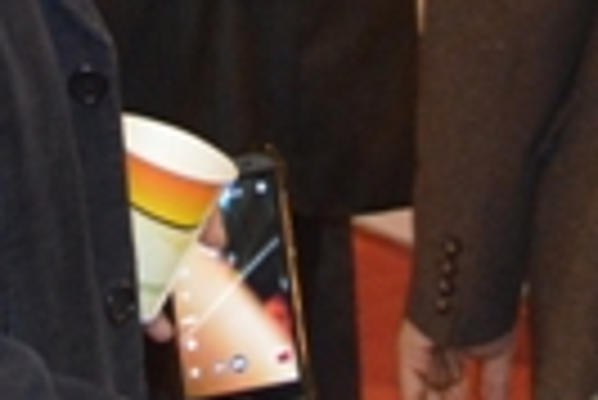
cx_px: 238
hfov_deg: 9.5
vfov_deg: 6.1
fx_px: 3592
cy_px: -499
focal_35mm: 216
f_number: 4.5
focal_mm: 30
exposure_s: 1/60
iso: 2800
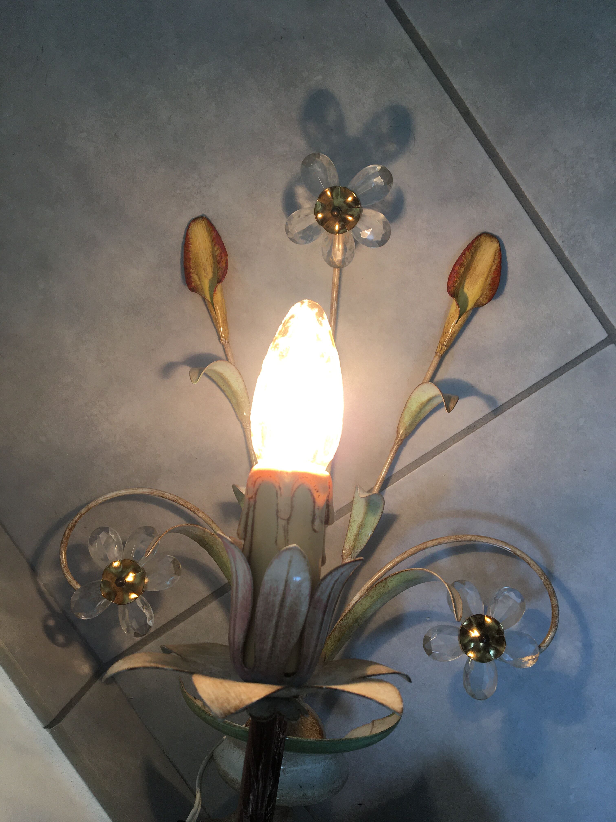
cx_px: 308
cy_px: 411
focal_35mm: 29
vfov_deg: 61.7
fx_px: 688
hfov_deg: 48.2
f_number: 2.2
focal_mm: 4.15
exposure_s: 1/100
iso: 40
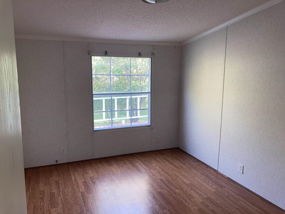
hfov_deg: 63.4
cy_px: 107
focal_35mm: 28
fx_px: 231
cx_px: 142
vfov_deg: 49.7
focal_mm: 3.99
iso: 25
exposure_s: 1/31
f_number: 1.8
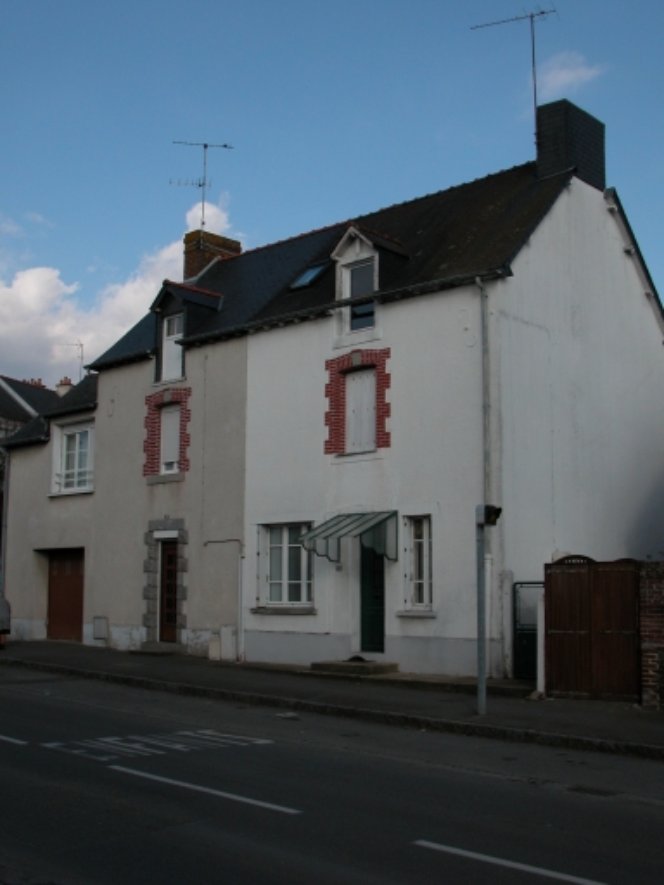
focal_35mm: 42
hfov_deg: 34.3
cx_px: 332
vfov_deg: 44.8
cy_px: 442
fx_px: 1074
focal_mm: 10.7
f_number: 7.3
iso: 100
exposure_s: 1/329
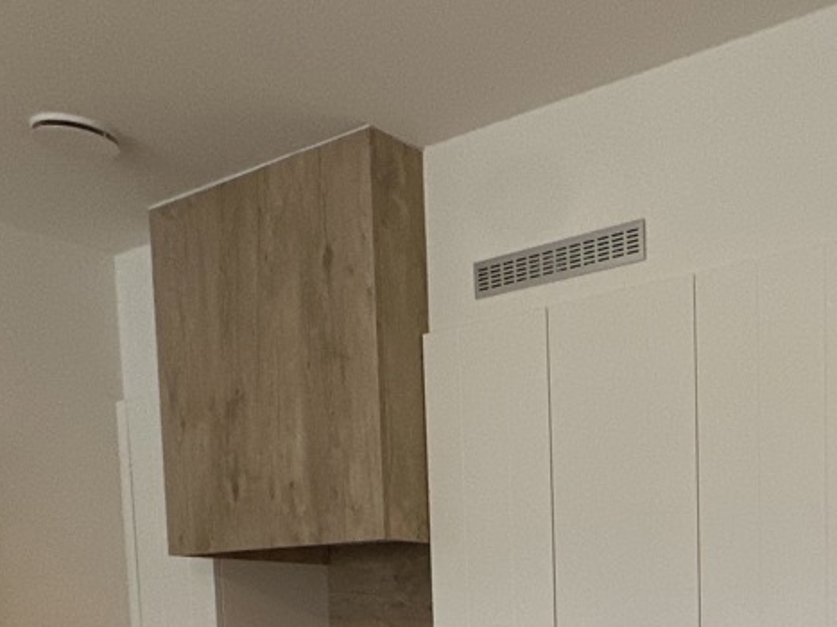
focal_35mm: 48
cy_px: 760
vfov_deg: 26.7
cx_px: 808
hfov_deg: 36.3
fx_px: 1160
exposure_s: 1/99
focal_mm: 2.22
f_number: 2.2
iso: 250
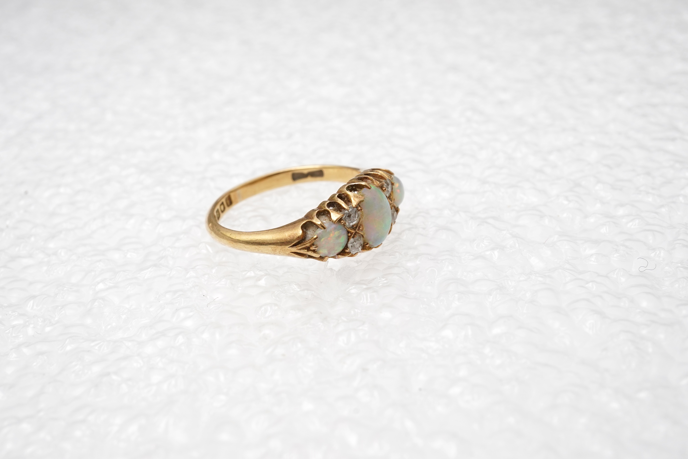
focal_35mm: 45
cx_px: 344
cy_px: 230
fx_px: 860
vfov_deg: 29.9
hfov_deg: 43.6
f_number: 22
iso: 500
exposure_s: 1/125
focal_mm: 30
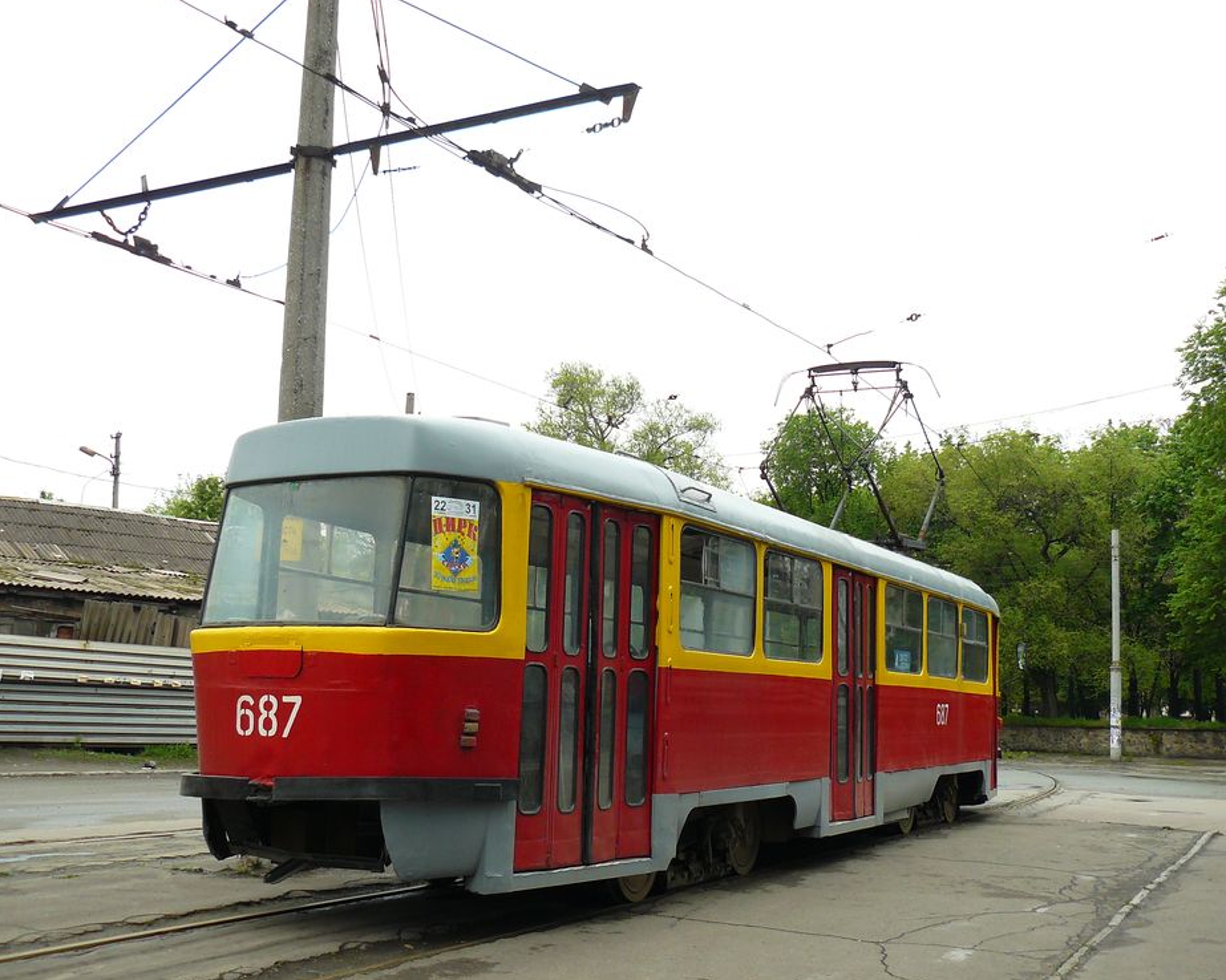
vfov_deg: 38.2
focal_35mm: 39
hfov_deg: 46.8
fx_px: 1415
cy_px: 475
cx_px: 632
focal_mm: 6
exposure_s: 1/320
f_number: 2.8
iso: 100
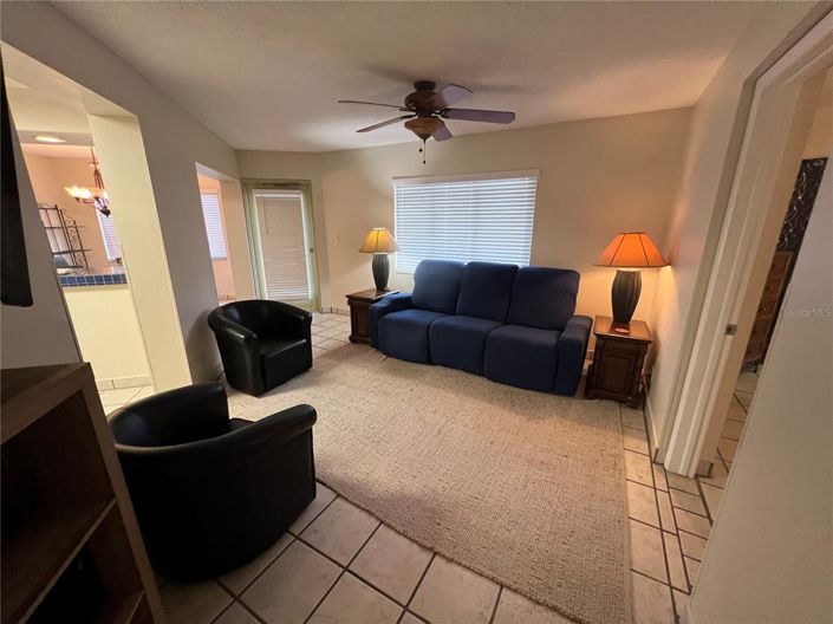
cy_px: 312
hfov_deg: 106.2
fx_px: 313
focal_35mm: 13
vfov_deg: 89.9
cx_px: 416
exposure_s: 1/60
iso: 320
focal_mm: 1.57
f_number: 1.8
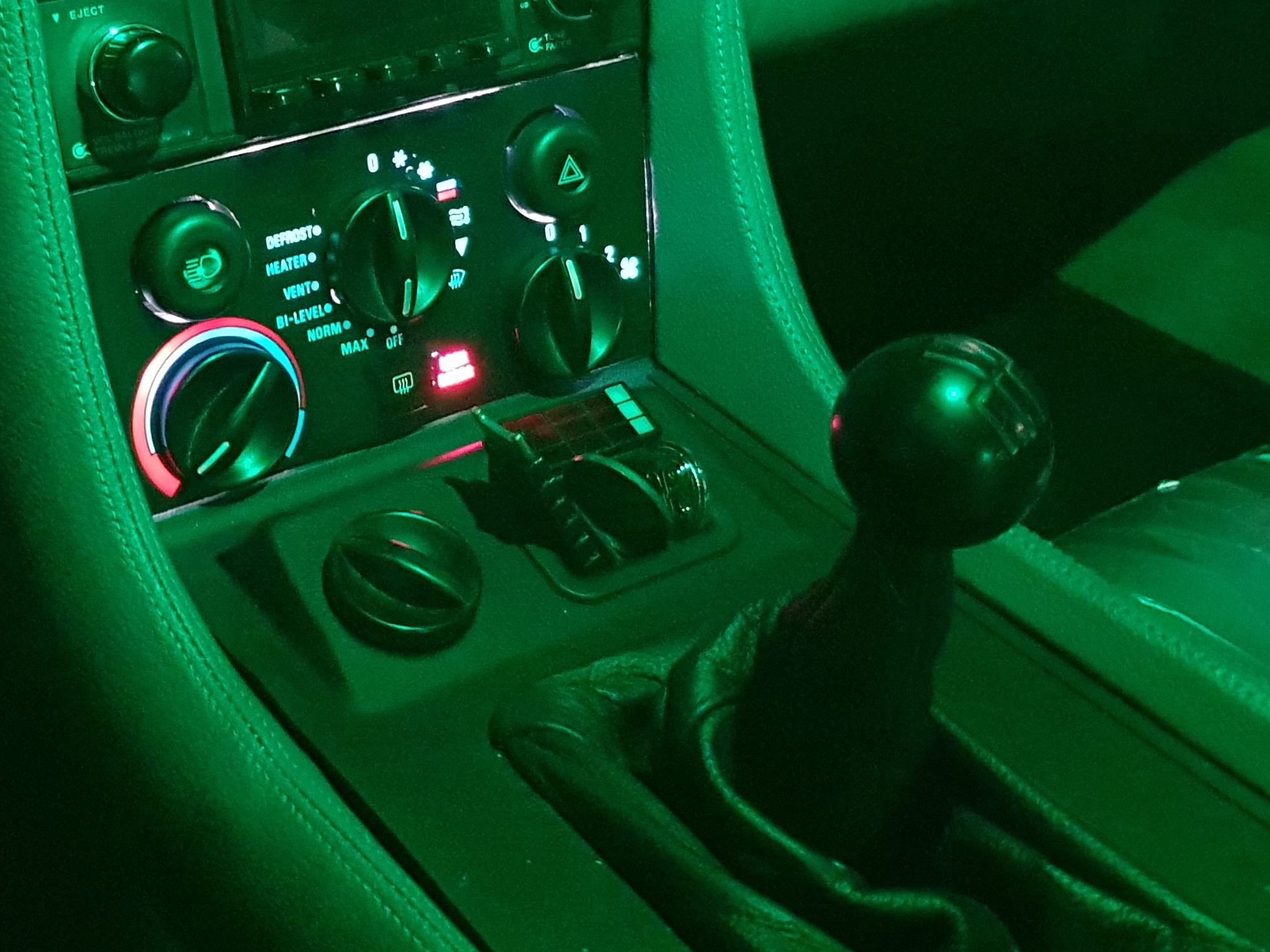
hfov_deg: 35.7
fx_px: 1944
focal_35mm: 53
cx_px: 397
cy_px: 226
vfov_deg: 27.1
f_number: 1.7
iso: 1250
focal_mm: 4.2
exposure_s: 1/9
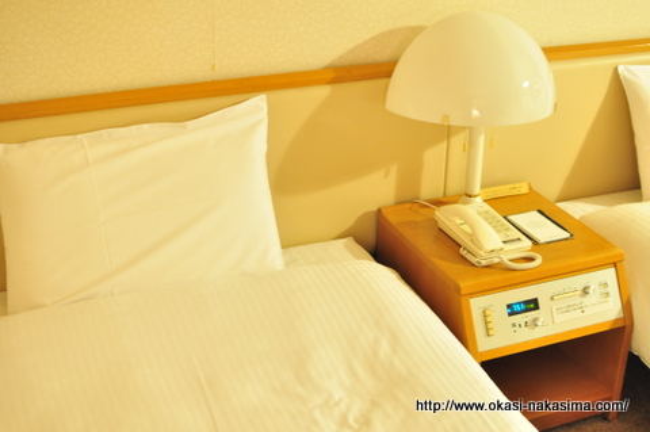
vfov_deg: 25.7
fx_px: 947
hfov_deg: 37.9
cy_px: 216
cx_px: 325
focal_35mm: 52
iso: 800
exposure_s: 1/6
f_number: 3.5
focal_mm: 35
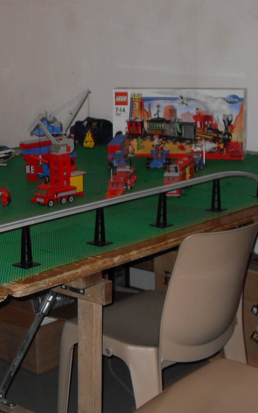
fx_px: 788
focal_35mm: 70
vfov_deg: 29.4
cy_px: 222
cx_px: 46
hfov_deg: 18.4
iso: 100
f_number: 2.8
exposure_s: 1/45
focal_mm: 6.3
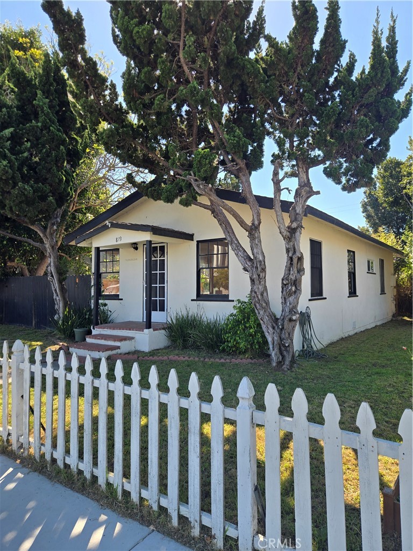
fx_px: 366
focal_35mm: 23
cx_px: 206
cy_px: 276
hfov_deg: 58.9
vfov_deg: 73.9
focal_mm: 5.4
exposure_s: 1/927
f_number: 1.8
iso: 25
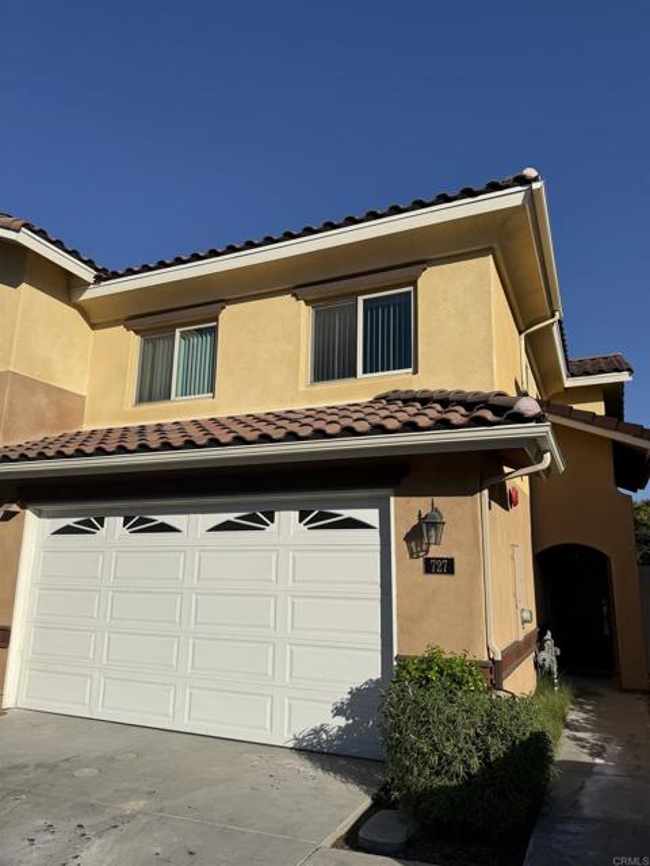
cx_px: 325
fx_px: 601
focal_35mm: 24
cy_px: 433
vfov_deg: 71.6
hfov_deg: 56.8
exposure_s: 1/10309
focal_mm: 6.76
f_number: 1.78
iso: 80
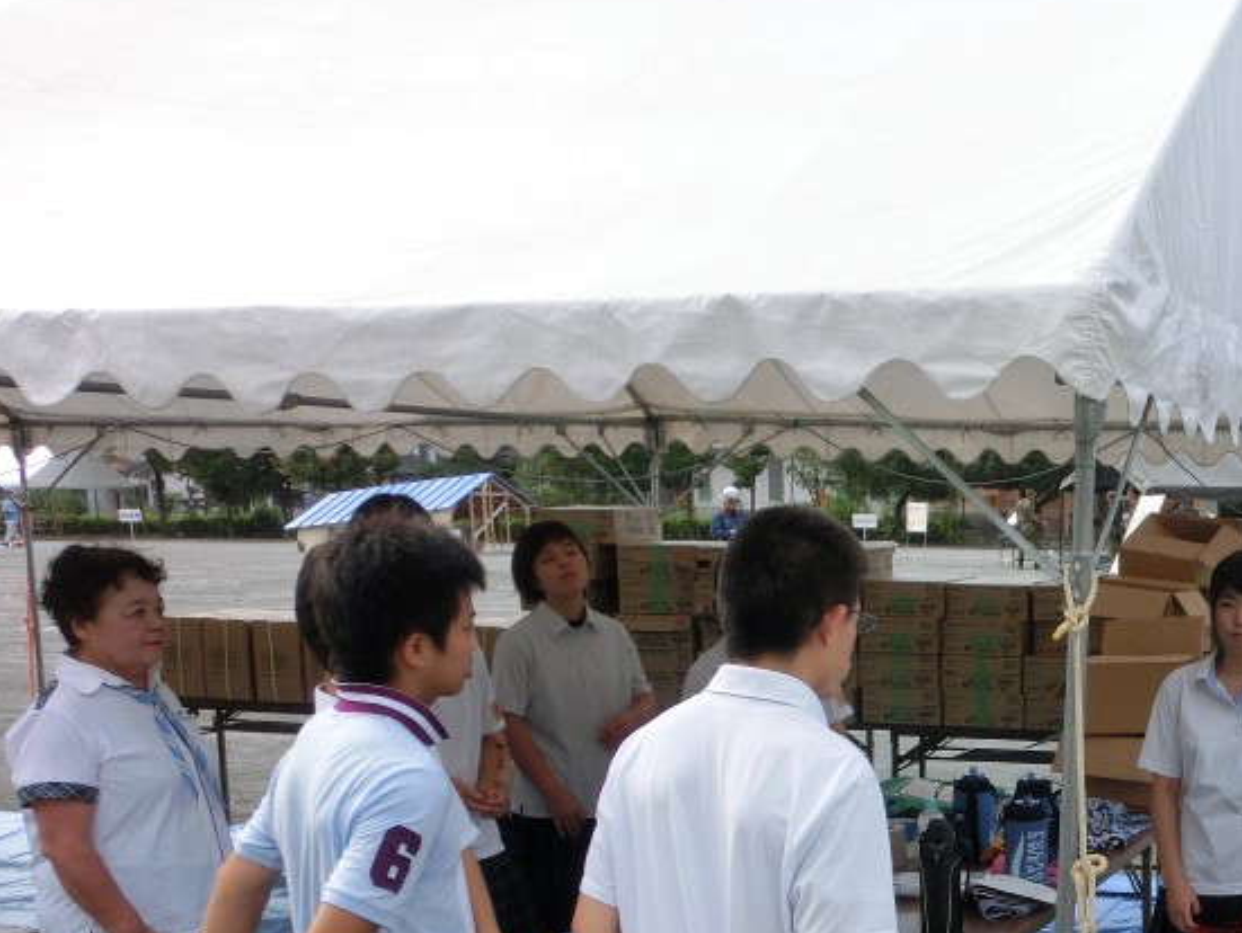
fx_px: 1867
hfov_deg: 34.5
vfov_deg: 27.1
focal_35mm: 52
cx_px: 1145
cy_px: 832
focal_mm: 5
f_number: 3
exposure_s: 1/640
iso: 80
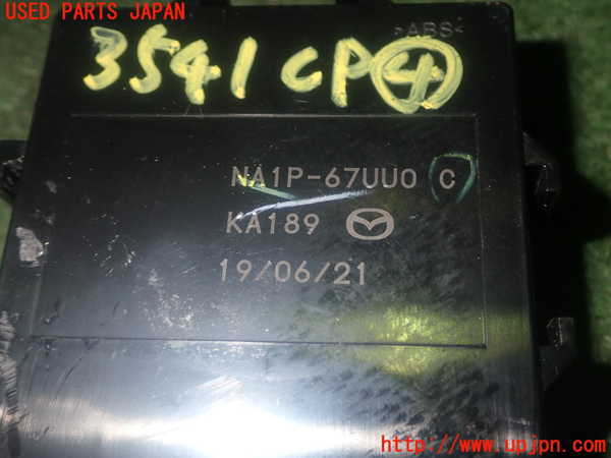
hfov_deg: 45.8
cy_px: 229
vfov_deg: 35.1
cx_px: 306
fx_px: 724
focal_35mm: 41
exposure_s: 1/40
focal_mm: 7.31
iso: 200
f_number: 8
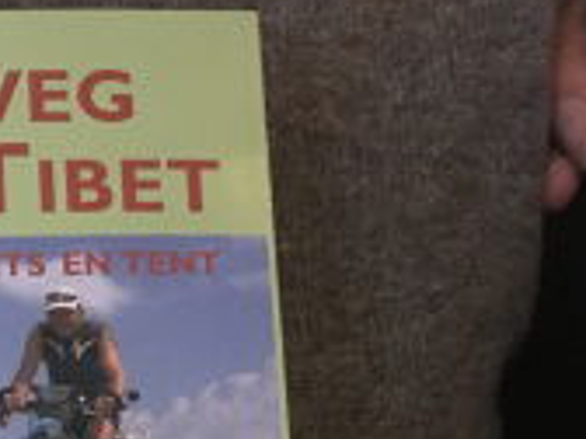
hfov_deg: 21.5
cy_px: 577
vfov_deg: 16.2
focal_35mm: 86
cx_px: -70
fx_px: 1456
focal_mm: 4.15
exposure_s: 1/8
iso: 160
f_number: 2.2
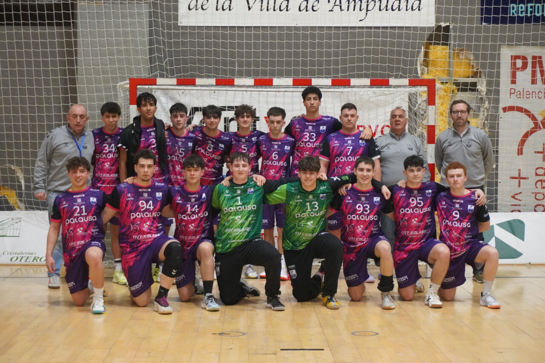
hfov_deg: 27.0
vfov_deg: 18.2
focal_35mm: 75
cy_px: 182
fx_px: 1135
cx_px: 272
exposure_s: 1/125
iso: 6400
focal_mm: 50
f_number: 5.6
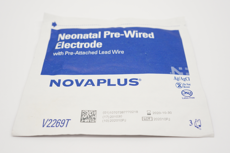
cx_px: 115
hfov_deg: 46.4
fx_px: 268
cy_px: 76
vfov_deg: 31.8
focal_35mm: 42
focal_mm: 28
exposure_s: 1/80
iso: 400
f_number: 5.6
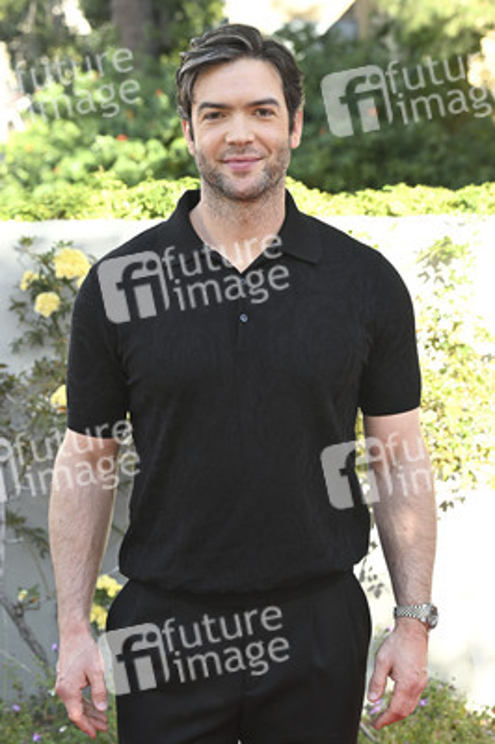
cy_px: 372
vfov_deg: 27.7
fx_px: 1508
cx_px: 248
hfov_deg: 18.6
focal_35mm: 73
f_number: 5.6
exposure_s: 1/320
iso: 640
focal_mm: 73
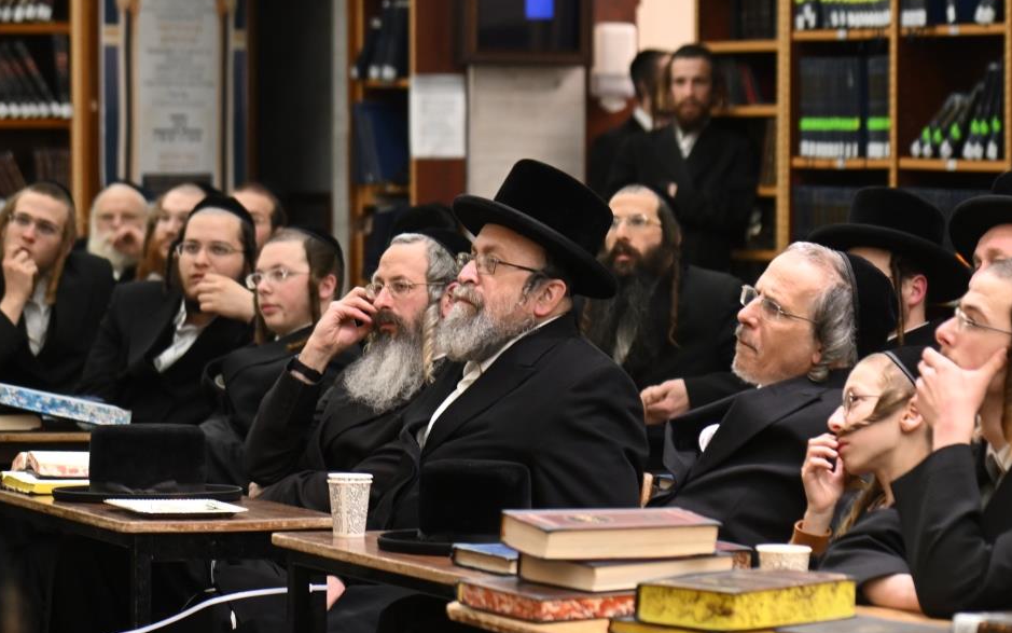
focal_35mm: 200
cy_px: 299
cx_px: 488
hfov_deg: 10.5
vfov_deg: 6.6
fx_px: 5516
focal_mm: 120
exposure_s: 1/100
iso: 1250
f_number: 4
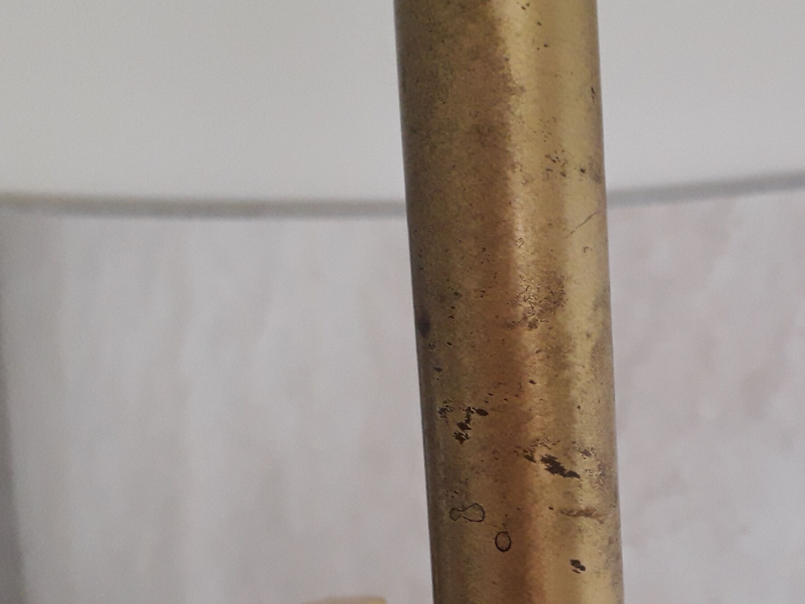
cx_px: 527
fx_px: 1139
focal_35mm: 49
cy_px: 535
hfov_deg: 38.5
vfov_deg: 28.6
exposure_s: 1/25
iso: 200
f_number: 1.9
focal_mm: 3.6
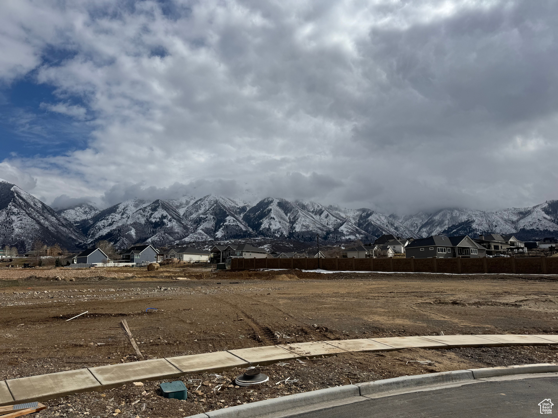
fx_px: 387
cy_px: 209
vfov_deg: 56.8
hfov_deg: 71.6
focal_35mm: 24
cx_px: 279
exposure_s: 1/12346
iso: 80
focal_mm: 6.76
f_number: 1.78
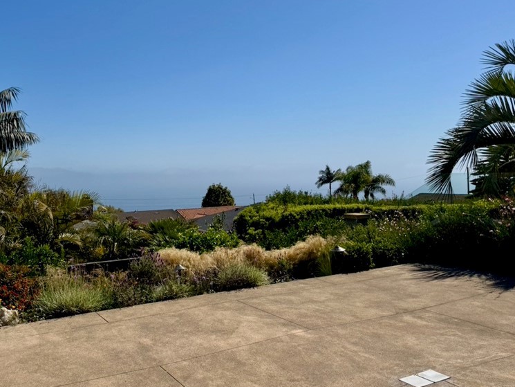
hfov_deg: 54.6
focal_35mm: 33
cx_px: 188
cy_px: 183
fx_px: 491
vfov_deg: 42.9
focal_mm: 6.76
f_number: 1.78
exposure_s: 1/9009
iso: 80
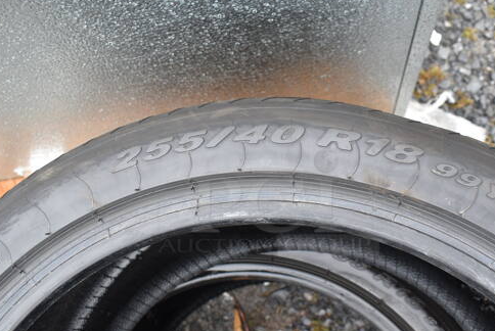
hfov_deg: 55.7
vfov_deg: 38.8
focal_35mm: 34
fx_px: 468
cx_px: 266
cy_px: 202
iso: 280
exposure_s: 1/125
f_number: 5.6
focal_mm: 18
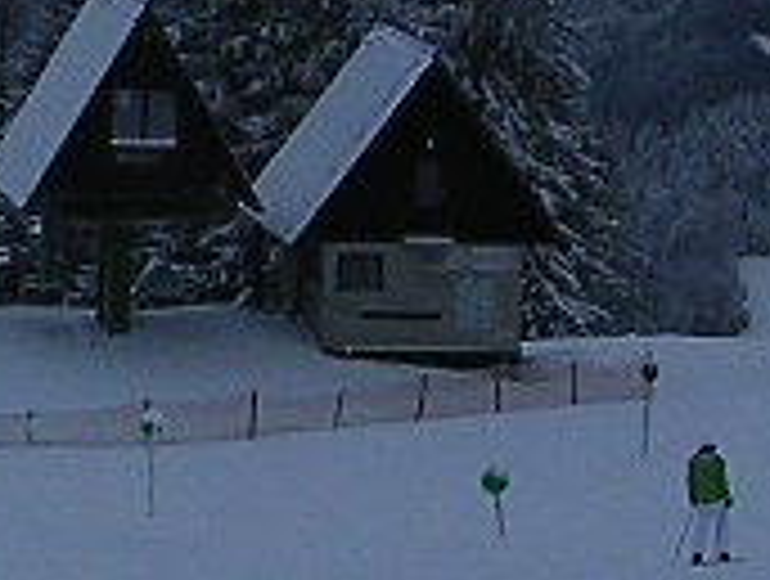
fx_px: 5060
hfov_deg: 8.6
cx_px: -279
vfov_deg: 6.5
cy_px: -99
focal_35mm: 227
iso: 100
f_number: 5.6
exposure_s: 1/315
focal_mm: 5.8
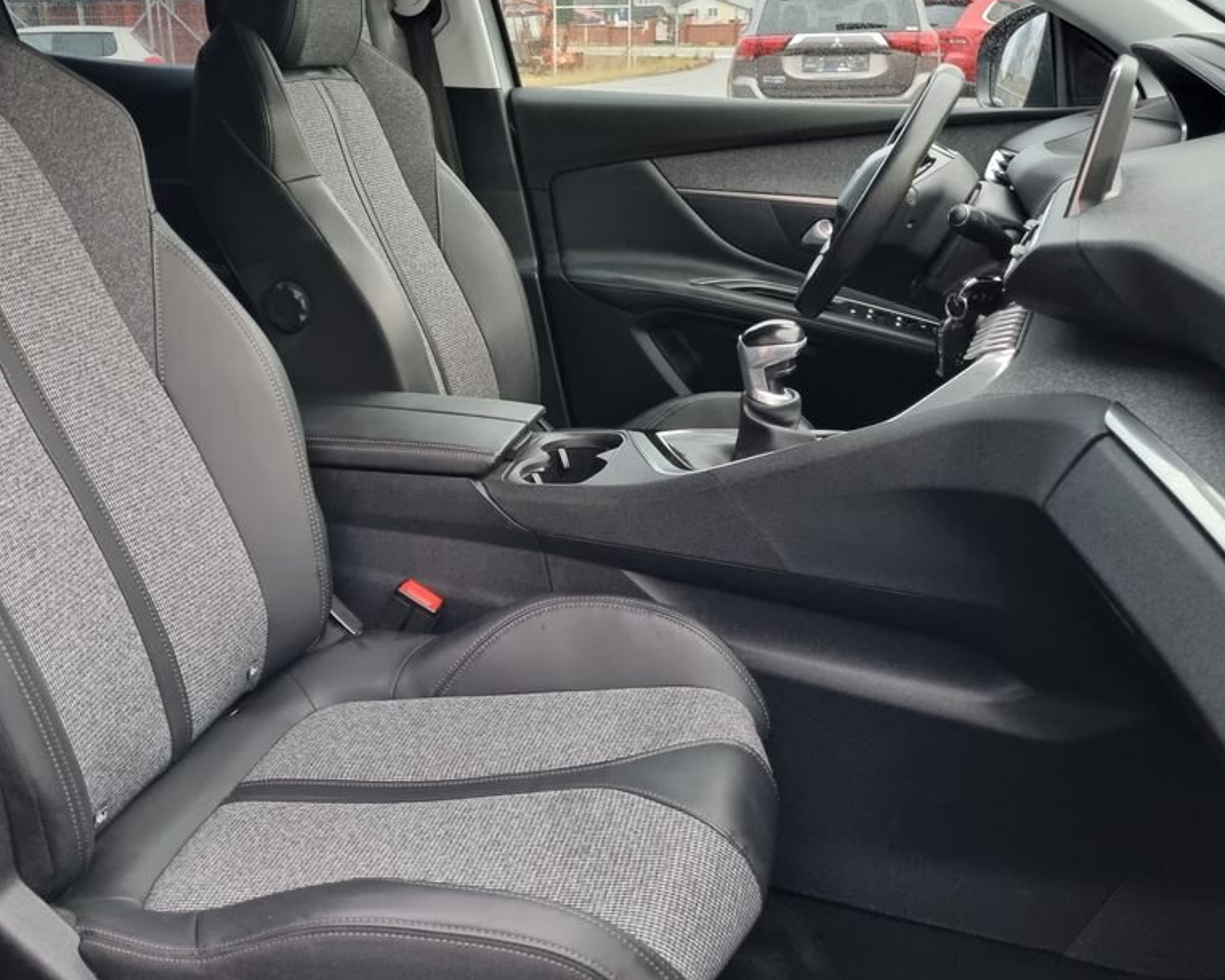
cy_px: 441
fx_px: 1233
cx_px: 502
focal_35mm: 34
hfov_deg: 52.6
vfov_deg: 43.3
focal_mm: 5.4
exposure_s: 1/50
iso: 640
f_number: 1.8
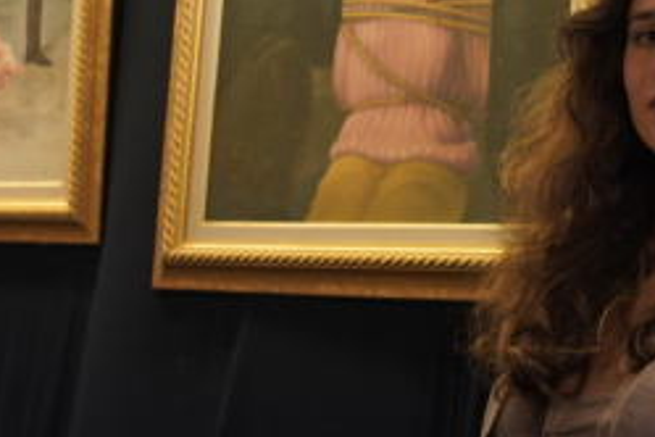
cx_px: 456
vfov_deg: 12.2
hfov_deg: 18.4
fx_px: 2019
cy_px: 7
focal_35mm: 111
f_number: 4
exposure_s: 1/160
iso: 2500
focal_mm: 45
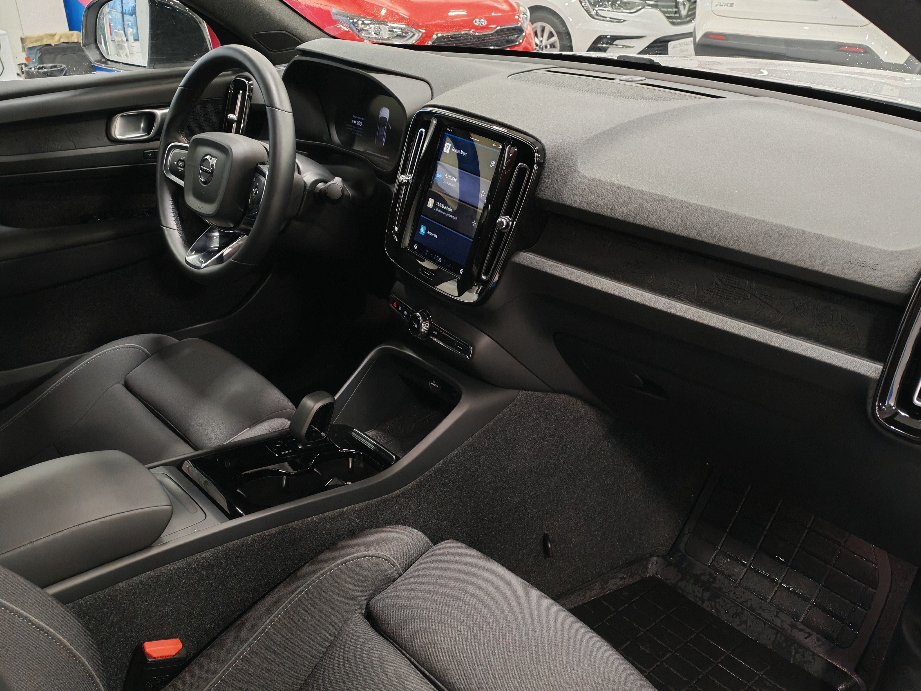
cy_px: 346
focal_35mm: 32
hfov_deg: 56.8
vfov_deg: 44.2
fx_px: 851
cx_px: 460
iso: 800
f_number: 1.9
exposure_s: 1/50
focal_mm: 6.12
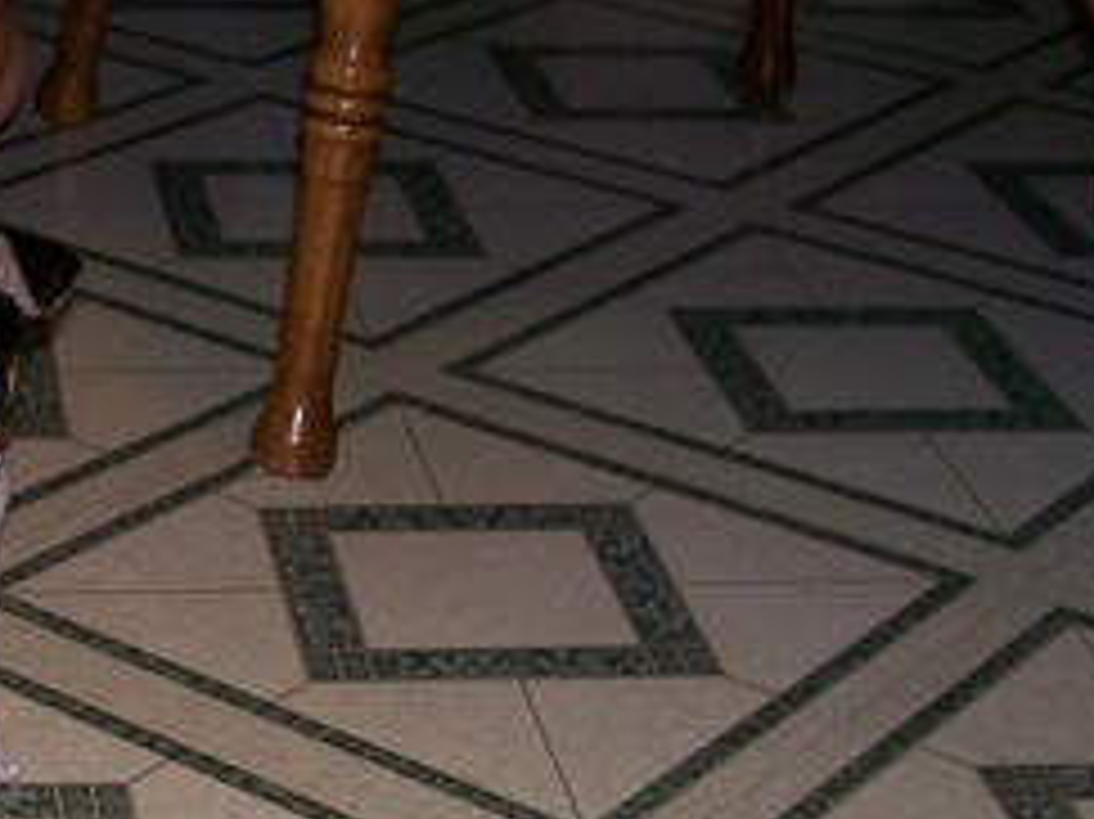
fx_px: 3001
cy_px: 500
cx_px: -104
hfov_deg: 19.8
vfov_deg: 15.5
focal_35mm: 95
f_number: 2.7
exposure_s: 1/64
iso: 80
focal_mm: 6
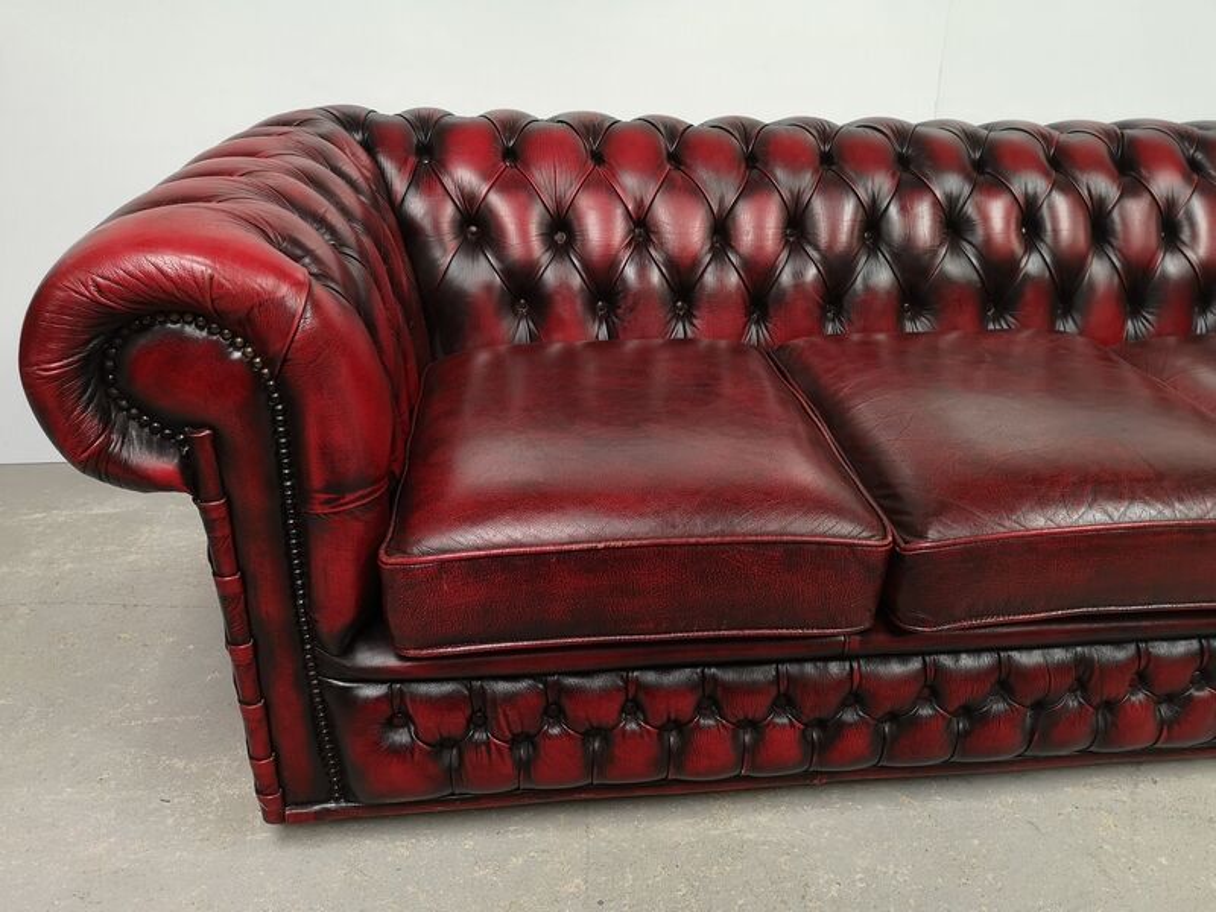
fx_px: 948
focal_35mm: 27
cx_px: 608
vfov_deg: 51.4
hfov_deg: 65.3
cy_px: 456
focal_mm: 5.58
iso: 200
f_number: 1.8
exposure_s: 1/100
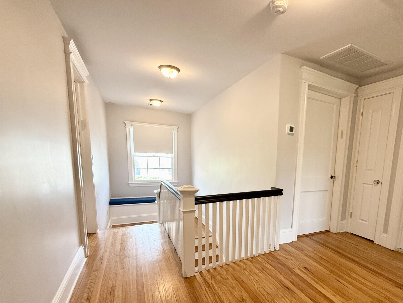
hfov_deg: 86.2
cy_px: 191
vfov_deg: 70.3
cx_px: 249
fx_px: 210
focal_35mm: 18
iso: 200
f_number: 2.2
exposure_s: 1/120
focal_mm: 2.22
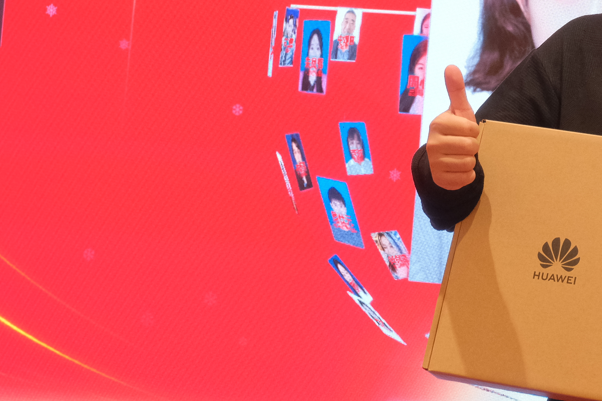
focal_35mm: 132
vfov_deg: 10.4
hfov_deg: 15.1
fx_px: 2207
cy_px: 103
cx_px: 672
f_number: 4.9
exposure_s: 1/100
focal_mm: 33.3
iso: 1600
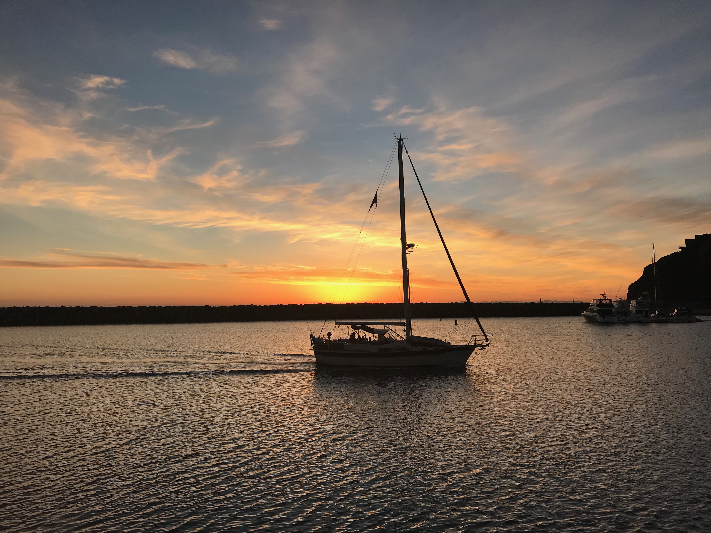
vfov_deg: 49.7
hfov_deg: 63.4
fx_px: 575
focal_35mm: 28
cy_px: 266
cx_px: 356
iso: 20
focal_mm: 3.99
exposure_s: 1/704
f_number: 1.8
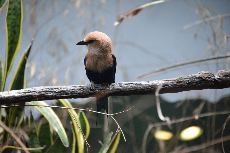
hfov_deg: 6.9
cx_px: 115
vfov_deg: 4.6
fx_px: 1917
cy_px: 76
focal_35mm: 300
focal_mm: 300
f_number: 5.6
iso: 5000
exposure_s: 1/640
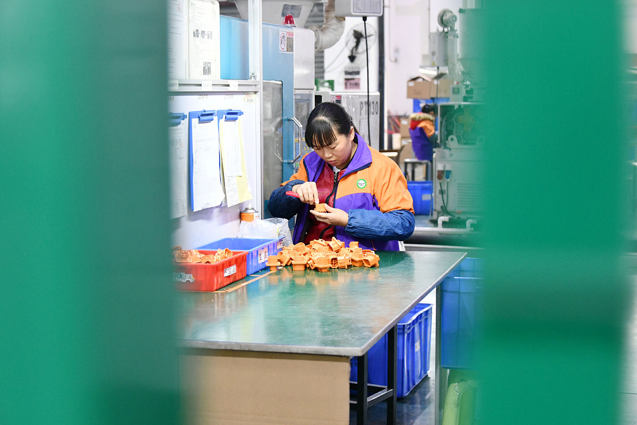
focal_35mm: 58
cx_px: 318
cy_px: 212
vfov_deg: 23.4
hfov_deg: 34.5
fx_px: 1026
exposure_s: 1/30
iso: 2500
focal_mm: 58
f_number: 4.5
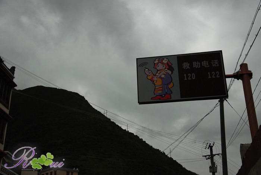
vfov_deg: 28.2
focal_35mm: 48
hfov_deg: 41.1
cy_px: 88
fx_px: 349
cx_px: 130
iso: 500
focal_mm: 32
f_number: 4.2
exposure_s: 1/500
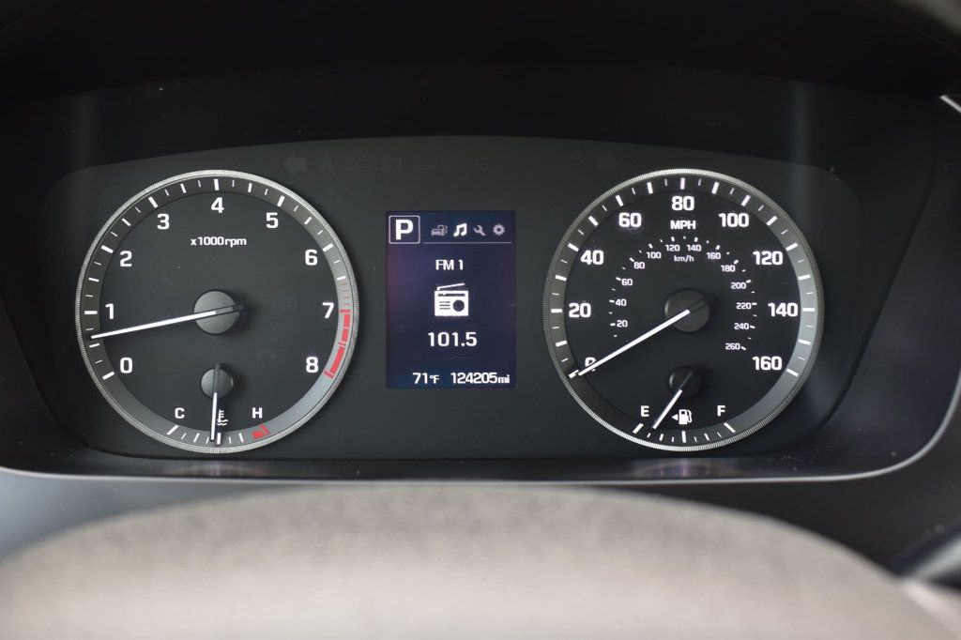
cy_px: 320
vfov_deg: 30.8
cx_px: 480
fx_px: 1161
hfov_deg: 45.0
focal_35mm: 44
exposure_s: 1/15
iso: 400
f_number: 6.3
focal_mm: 29
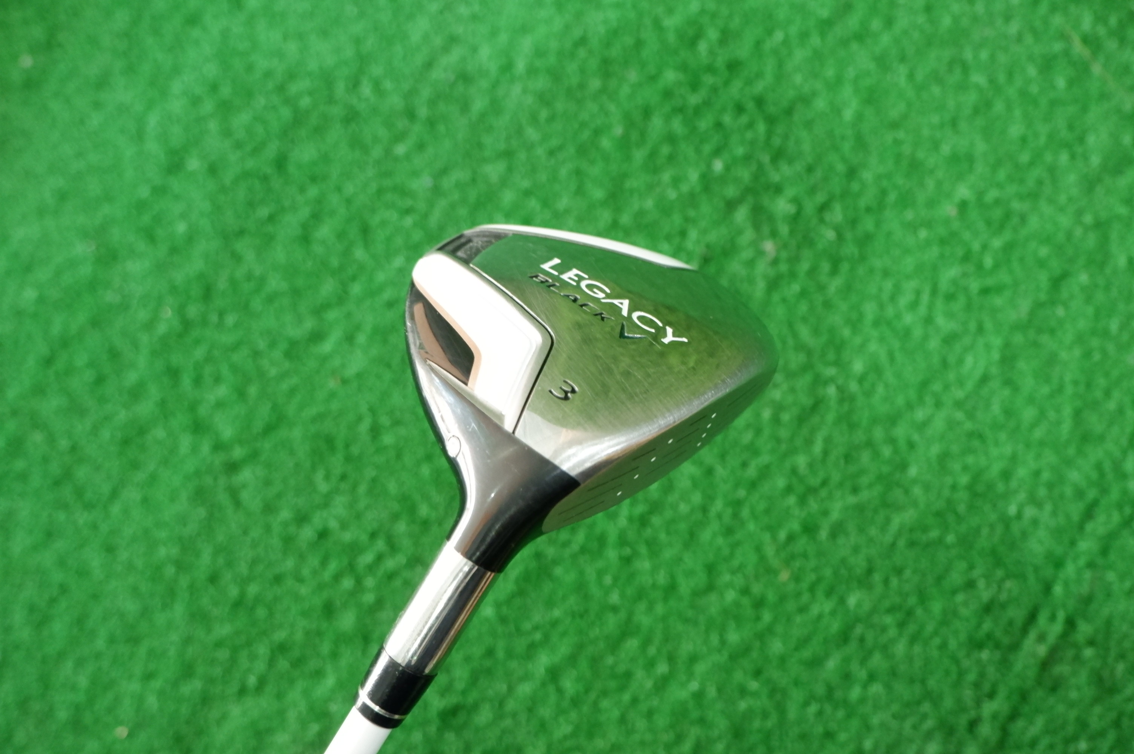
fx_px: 1479
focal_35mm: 47
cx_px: 567
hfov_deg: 41.9
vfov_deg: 28.6
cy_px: 377
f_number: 4.7
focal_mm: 31.4
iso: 3200
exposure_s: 1/25
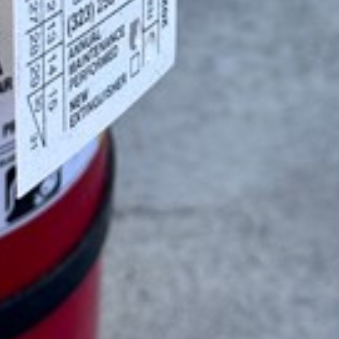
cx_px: 112
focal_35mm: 127
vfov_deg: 13.1
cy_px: -141
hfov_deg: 13.7
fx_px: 1407
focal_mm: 6.86
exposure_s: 1/604
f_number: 1.78
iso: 80
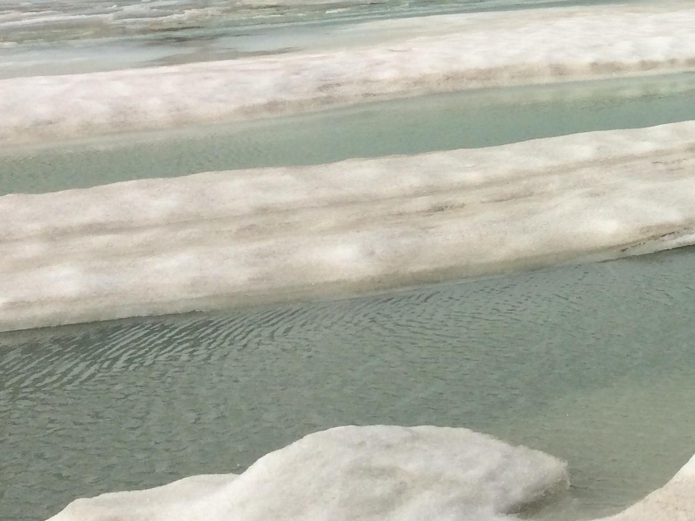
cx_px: 780
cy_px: -55
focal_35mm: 77
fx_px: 1546
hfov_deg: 23.6
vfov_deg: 18.4
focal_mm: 4.15
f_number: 2.2
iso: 40
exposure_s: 1/5882
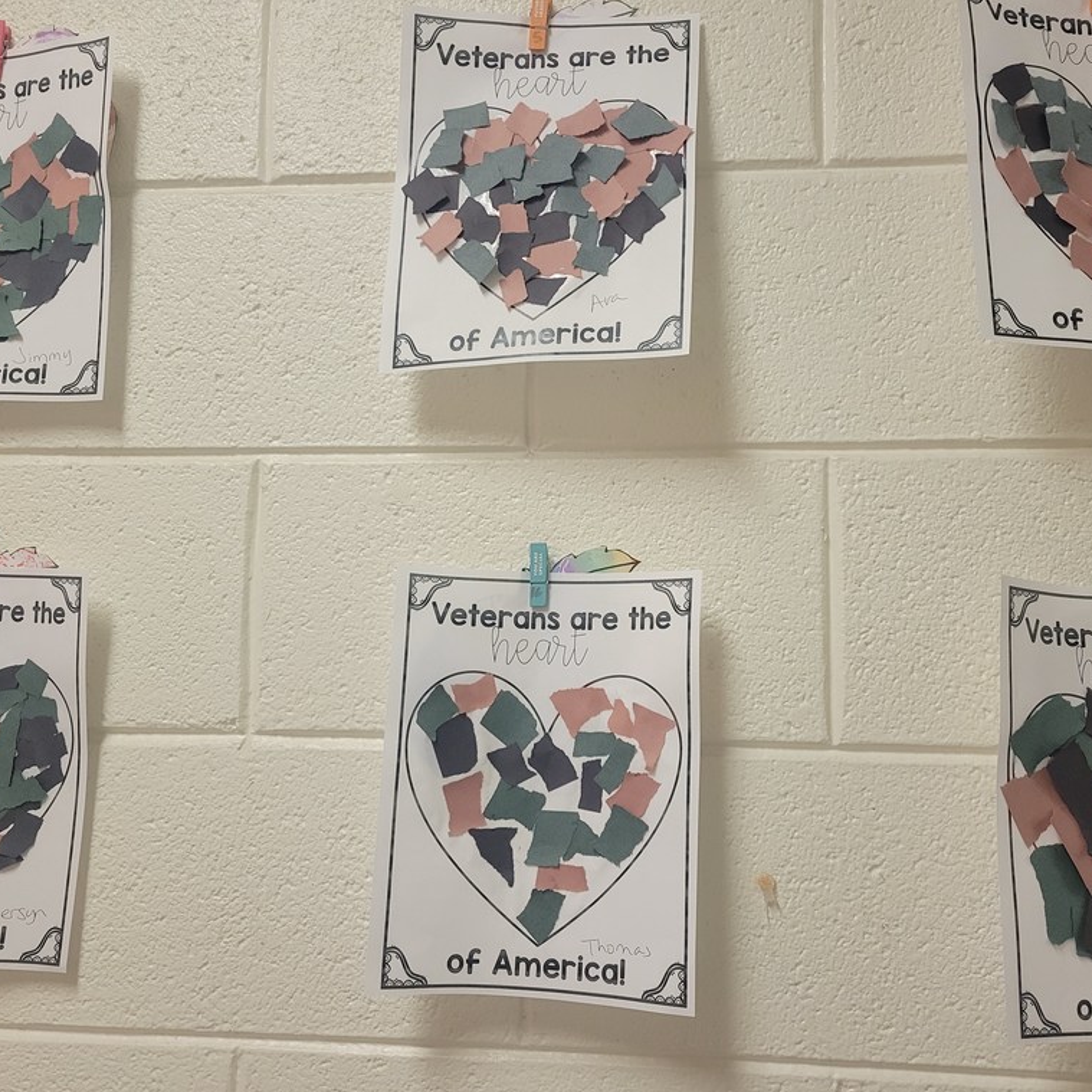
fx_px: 1106
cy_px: 550
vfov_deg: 52.5
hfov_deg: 52.5
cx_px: 584
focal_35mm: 31
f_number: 1.8
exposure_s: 1/120
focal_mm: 5.4
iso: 320
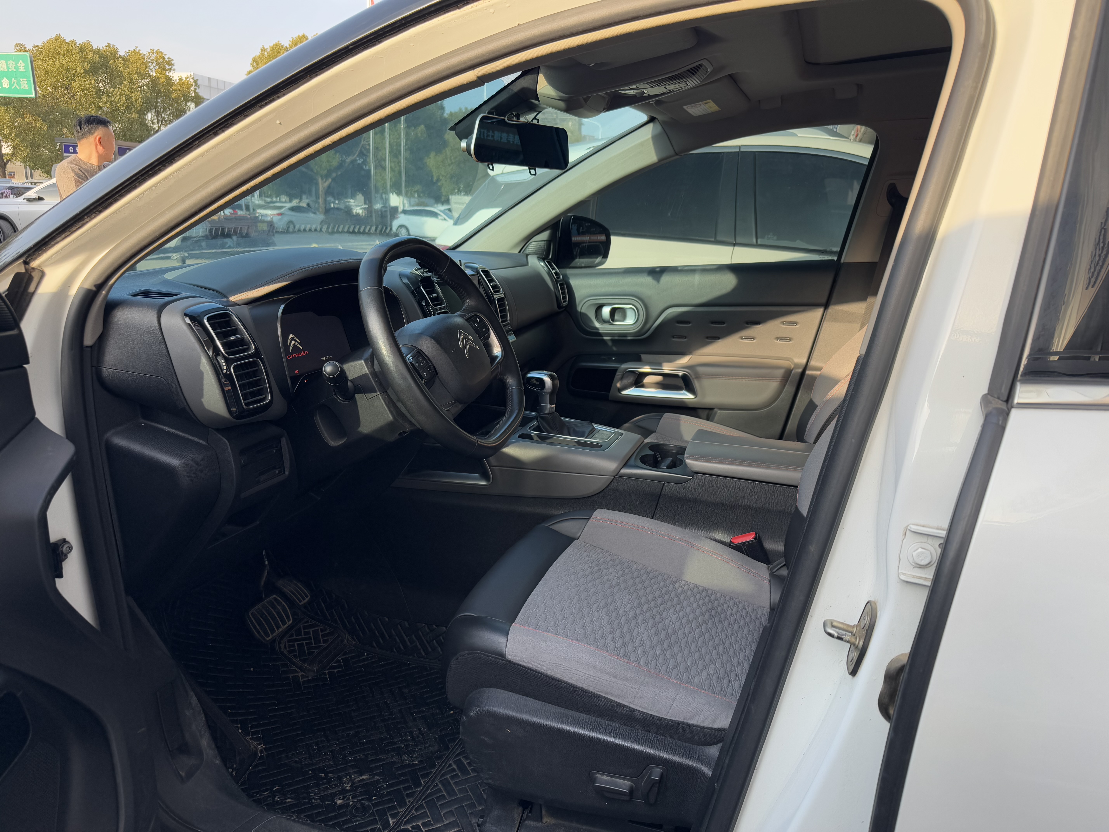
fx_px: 769
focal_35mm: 24
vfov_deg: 56.8
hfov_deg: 71.6
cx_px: 554
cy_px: 416
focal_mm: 6.76
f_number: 1.78
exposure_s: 1/407
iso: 80
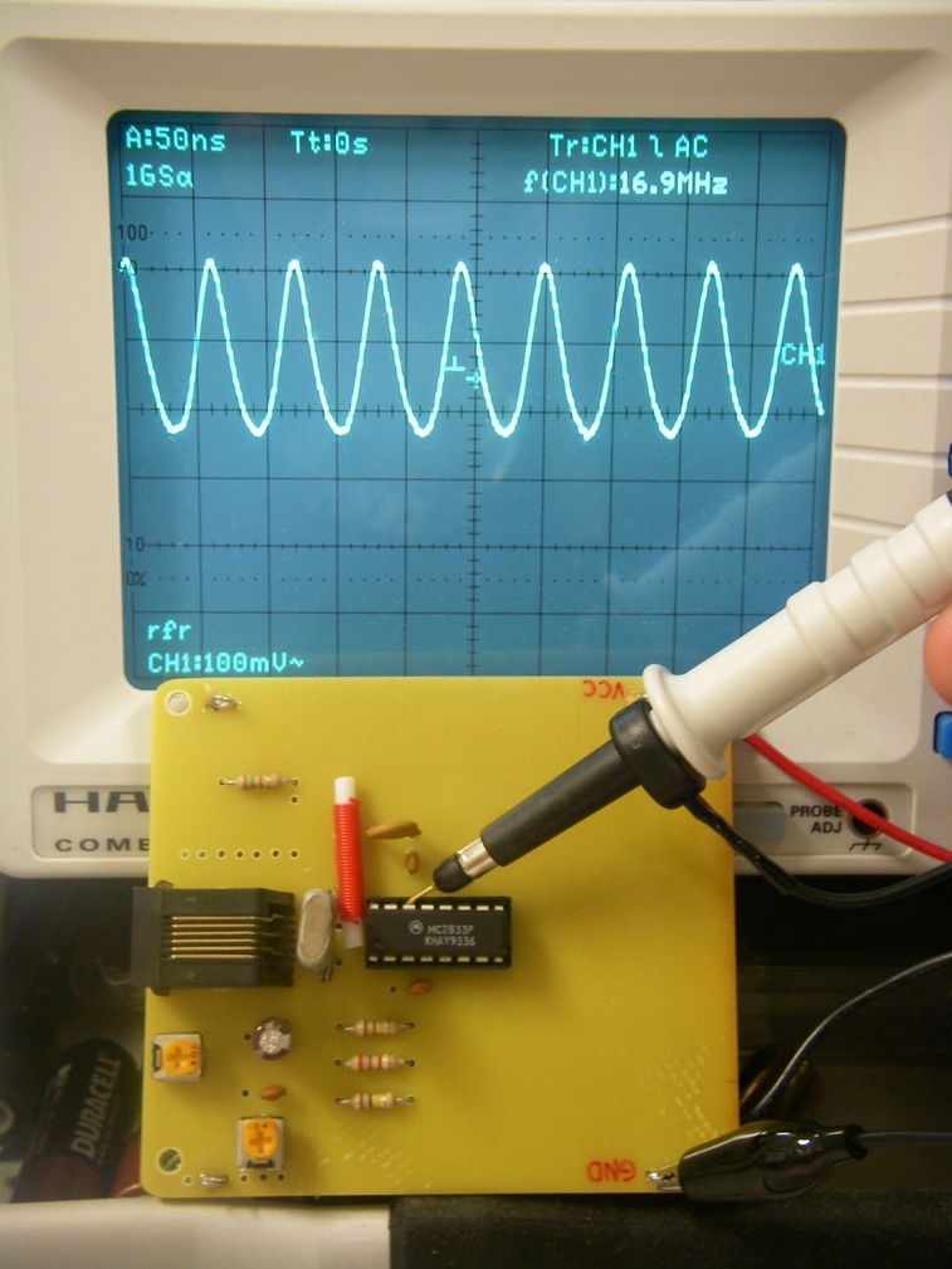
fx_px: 2310
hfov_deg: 23.3
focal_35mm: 63
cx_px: 476
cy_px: 634
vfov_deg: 30.7
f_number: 3.7
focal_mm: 10.5
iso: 200
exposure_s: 1/15
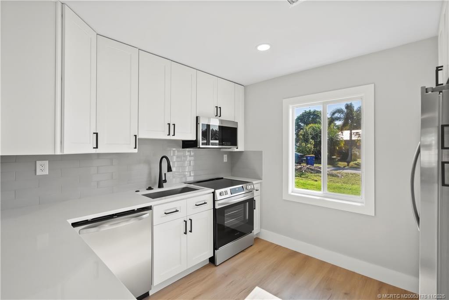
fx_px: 200
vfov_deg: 73.8
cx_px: 224
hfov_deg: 96.7
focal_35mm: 16
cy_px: 150
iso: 1600
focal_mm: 16
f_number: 8
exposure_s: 1/20
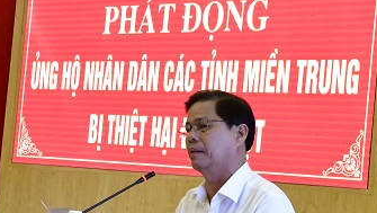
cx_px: 162
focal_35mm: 90
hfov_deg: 23.6
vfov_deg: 13.4
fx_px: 900
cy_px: 150
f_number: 13
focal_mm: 32
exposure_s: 1/50
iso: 9000
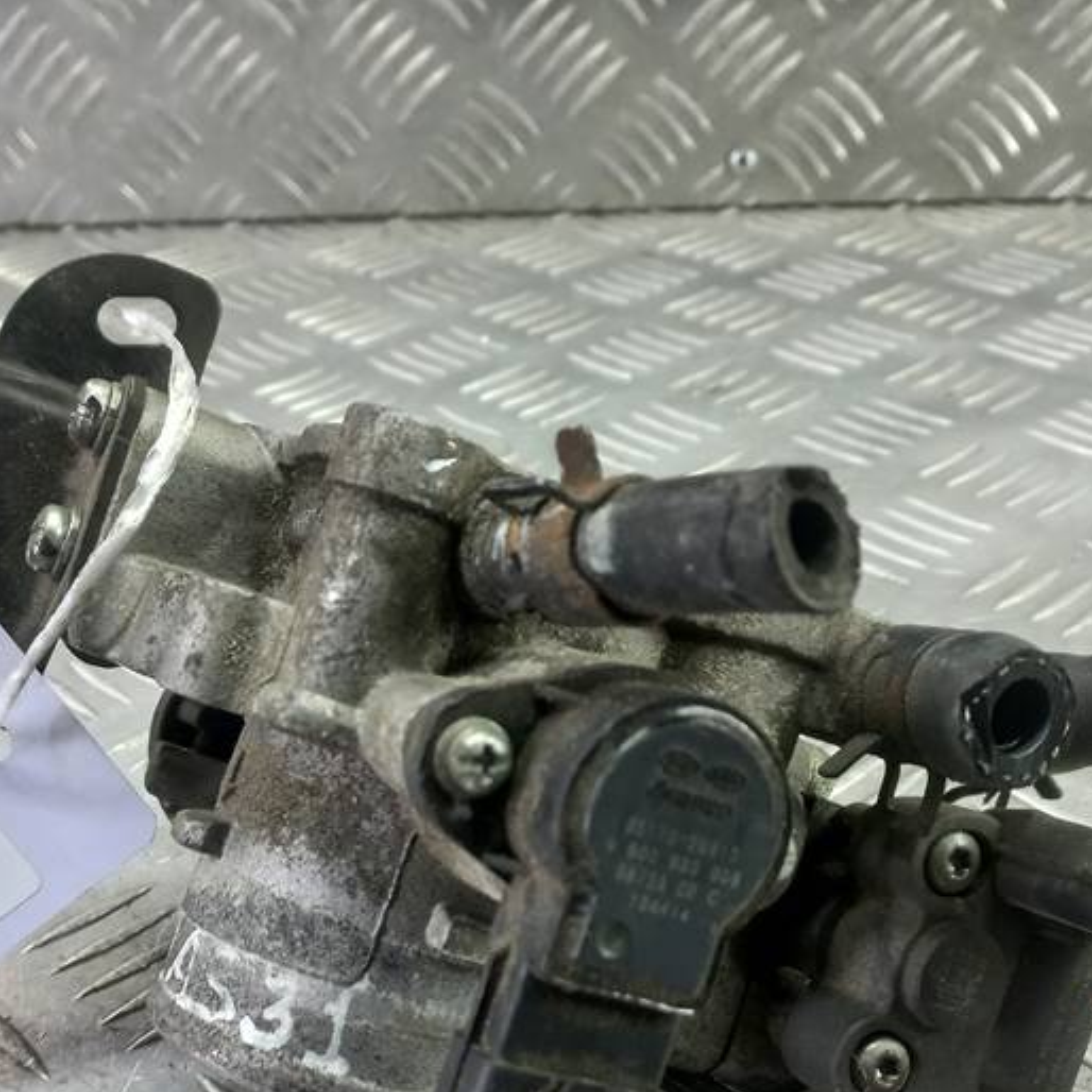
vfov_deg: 37.7
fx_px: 1570
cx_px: 493
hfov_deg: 38.3
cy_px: 778
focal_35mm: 44
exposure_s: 1/50
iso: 100
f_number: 1.8
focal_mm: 4.6
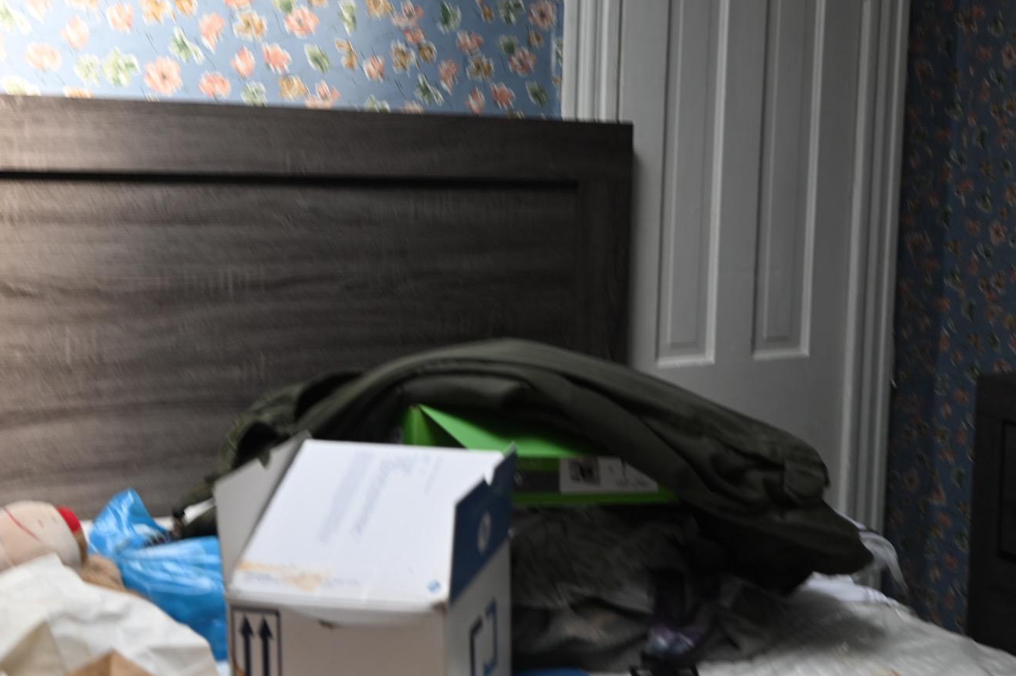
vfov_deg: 28.6
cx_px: 730
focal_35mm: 47
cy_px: 295
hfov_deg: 41.0
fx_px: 1325
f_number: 4
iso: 250
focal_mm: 30
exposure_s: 1/60
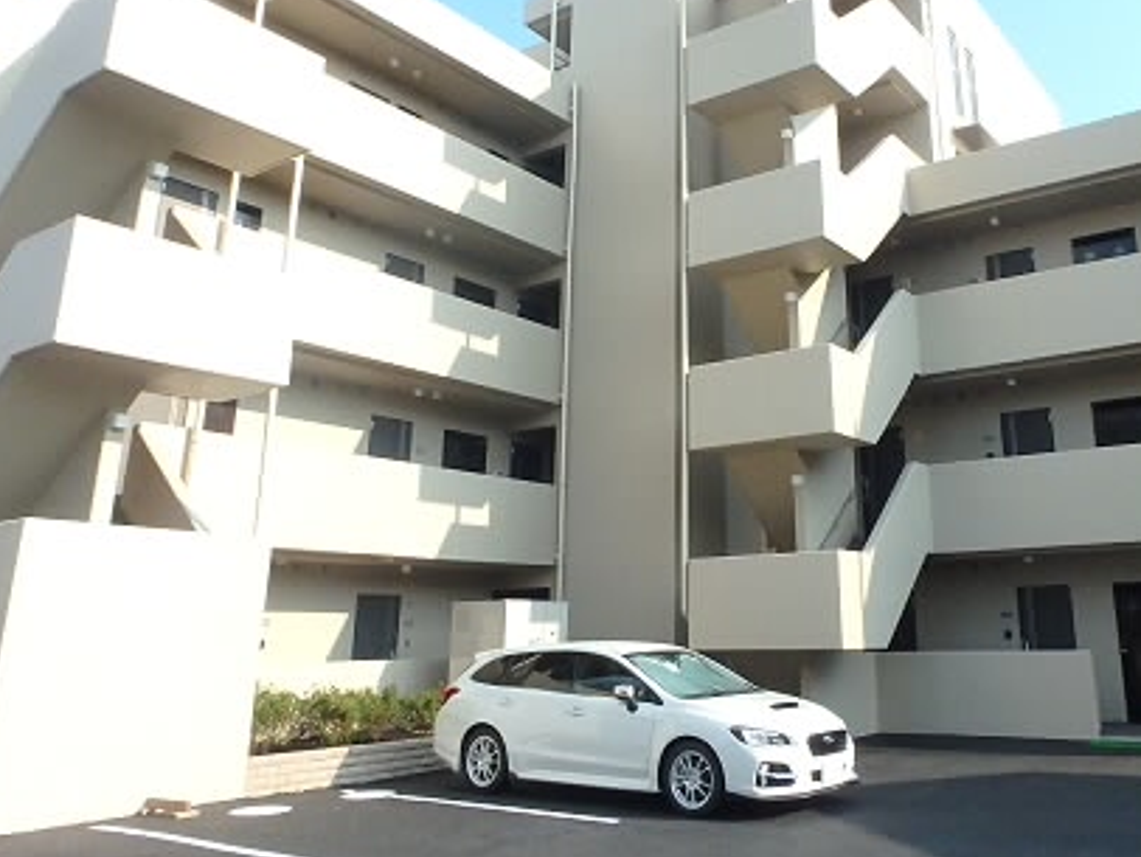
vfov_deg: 44.9
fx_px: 1022
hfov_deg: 57.5
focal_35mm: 31
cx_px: 719
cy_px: 298
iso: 800
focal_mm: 3.7
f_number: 6
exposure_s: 1/1000
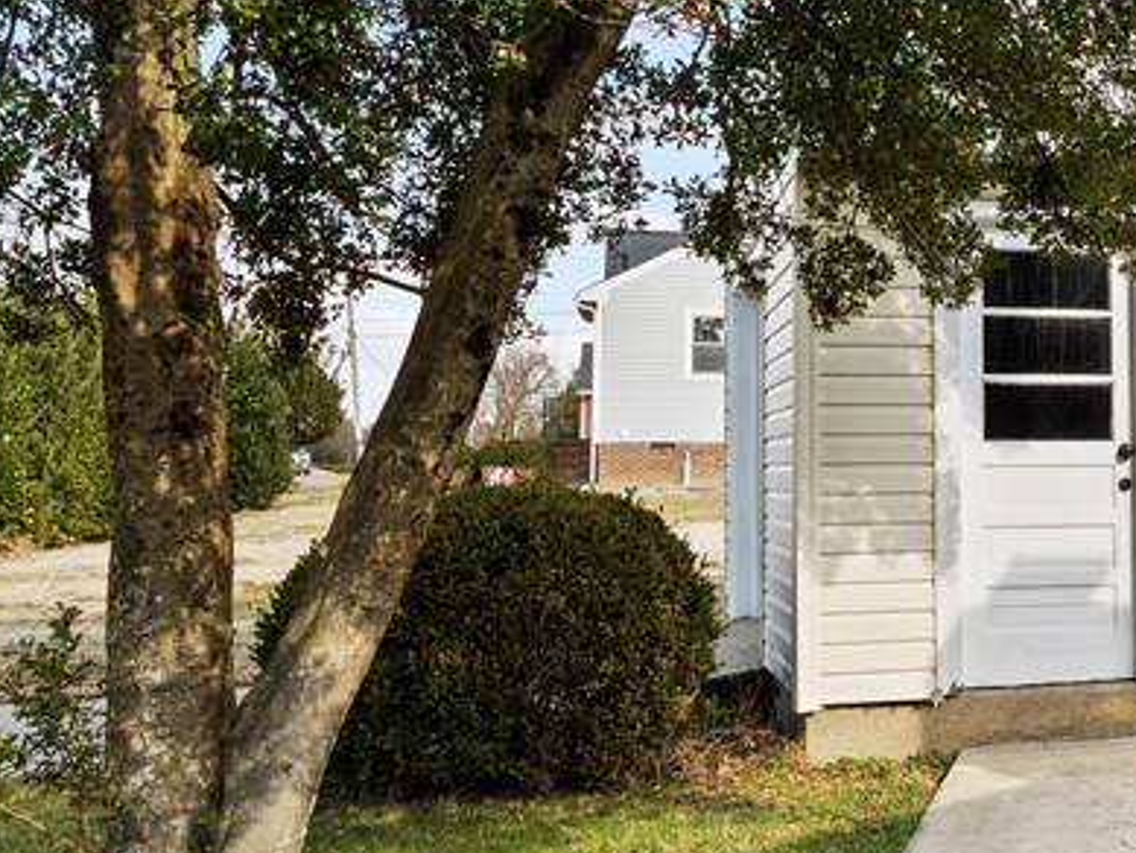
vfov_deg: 28.5
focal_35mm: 51
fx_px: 1674
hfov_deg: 33.7
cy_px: 505
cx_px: 1177
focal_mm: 19
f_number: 8
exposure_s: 1/125
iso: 1250
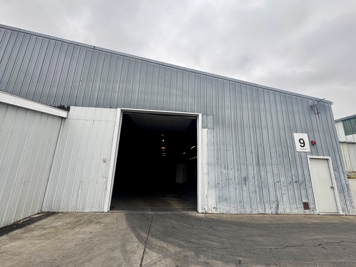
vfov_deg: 85.7
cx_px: 178
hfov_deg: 102.1
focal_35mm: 14
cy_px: 134
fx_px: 144
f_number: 2.2
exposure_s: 1/203
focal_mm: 2.22
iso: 40
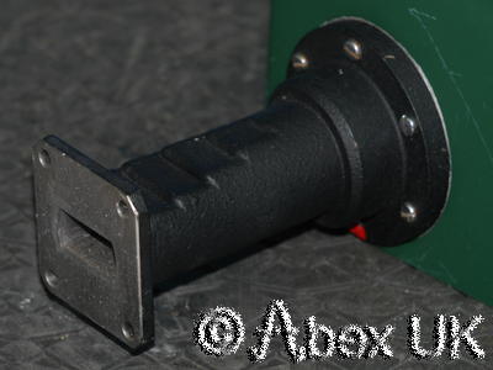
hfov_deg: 7.1
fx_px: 3988
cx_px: 246
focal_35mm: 280
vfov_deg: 5.3
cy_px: 185
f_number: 11
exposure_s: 1/60
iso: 400
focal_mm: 140
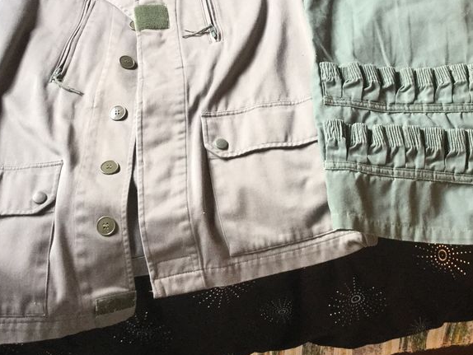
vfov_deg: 26.7
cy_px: 95
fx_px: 738
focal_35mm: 54
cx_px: 297
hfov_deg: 35.3
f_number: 2.4
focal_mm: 3.3
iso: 50
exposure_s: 1/33
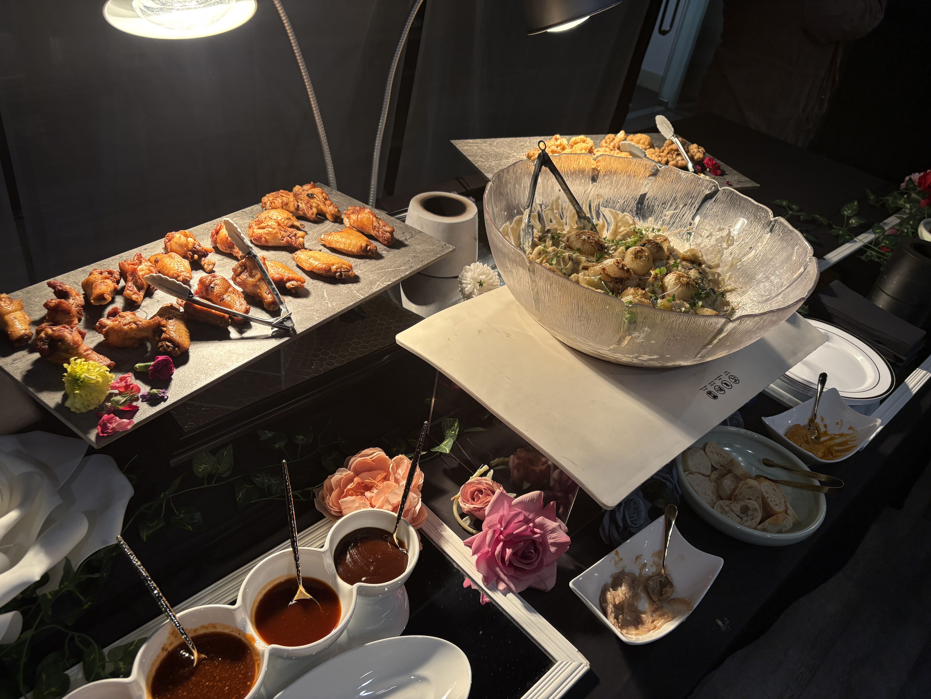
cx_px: 466
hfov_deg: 67.3
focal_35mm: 26
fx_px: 699
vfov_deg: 53.1
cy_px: 350
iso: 125
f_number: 1.6
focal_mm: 5.96
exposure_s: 1/120
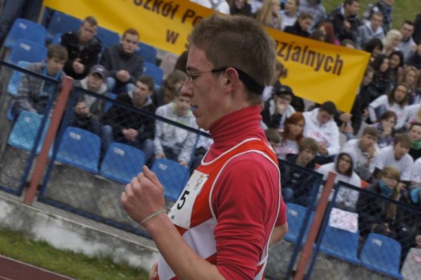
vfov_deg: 9.1
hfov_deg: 13.7
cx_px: 210
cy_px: 140
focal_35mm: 150
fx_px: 1752
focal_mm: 100
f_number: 14
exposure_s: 1/800
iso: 3200
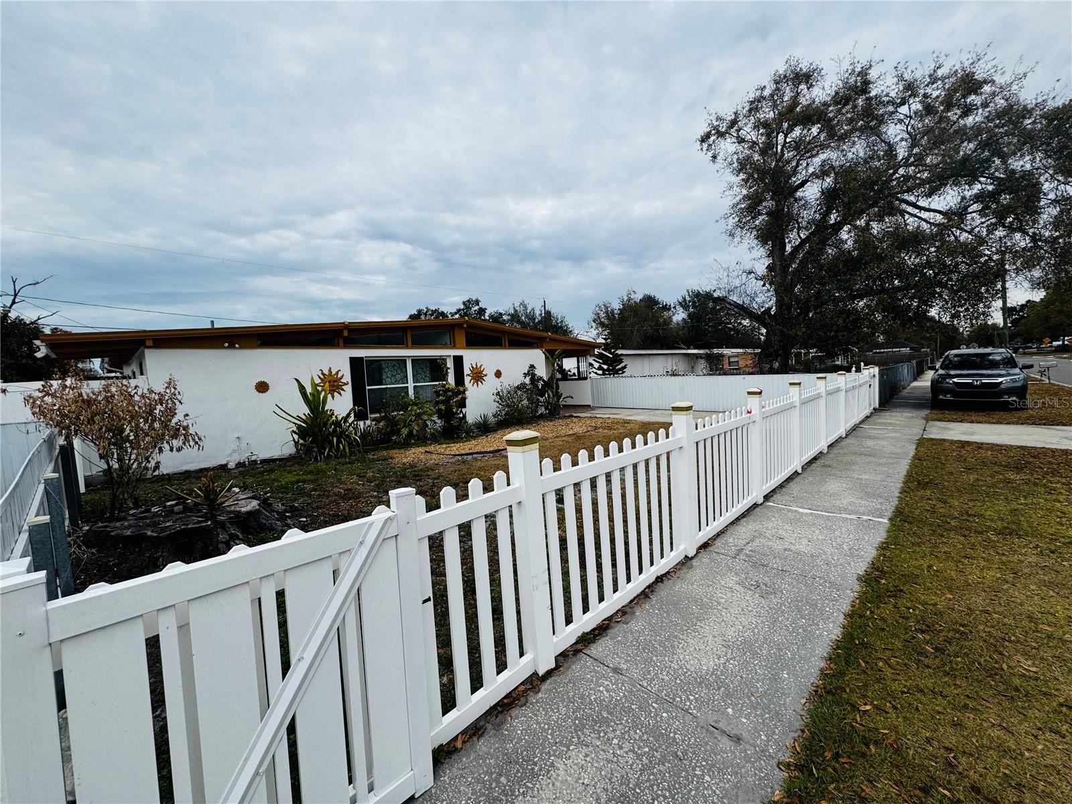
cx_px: 536
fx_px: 434
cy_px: 402
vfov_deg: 85.7
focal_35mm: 14
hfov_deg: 102.1
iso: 40
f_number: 2.2
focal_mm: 2.22
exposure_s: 1/932
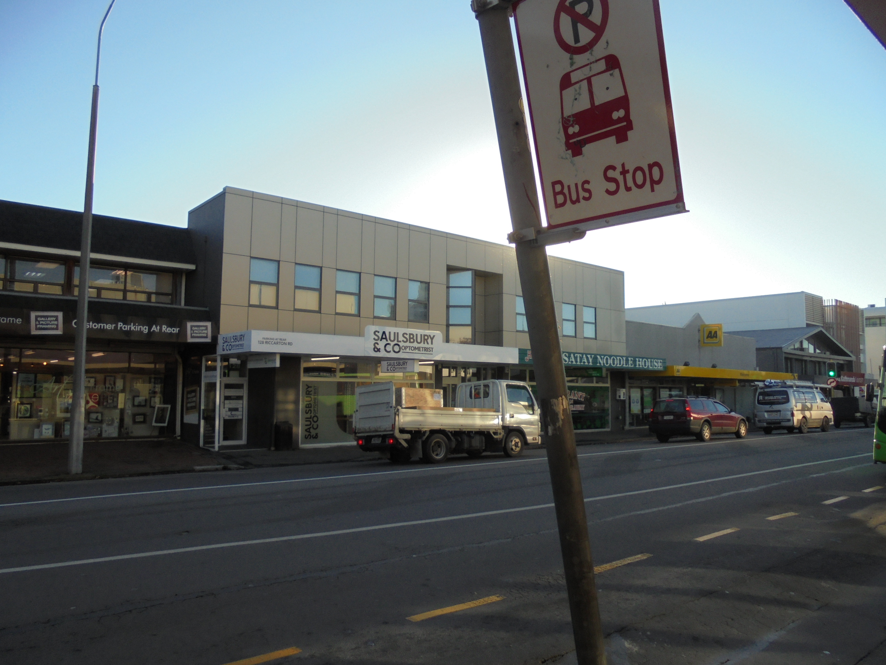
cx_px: 443
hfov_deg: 67.3
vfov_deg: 53.1
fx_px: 665
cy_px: 332
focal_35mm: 26
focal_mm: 4.6
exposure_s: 1/500
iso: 100
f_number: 3.5
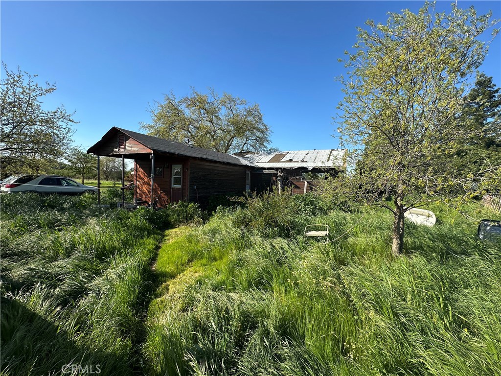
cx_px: 250
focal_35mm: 14
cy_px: 188
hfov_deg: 102.1
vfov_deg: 85.7
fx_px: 203
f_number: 2.2
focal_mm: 2.22
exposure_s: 1/1092
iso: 40
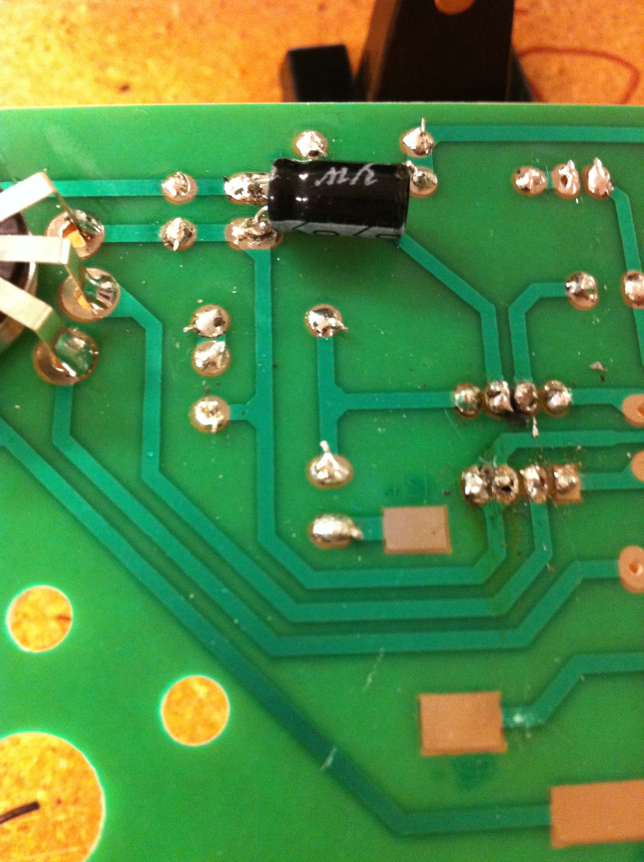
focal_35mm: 35
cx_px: 322
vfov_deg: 52.7
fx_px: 870
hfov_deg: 40.6
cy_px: 431
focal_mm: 3.85
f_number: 2.8
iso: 320
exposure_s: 1/15
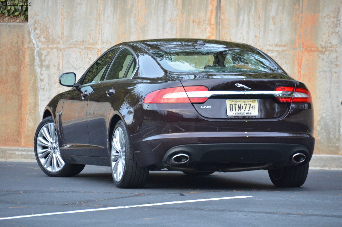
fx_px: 2844
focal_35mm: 300
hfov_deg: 6.9
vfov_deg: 4.6
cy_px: 114
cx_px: 171
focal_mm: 200
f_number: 5.6
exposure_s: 1/40
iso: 1600
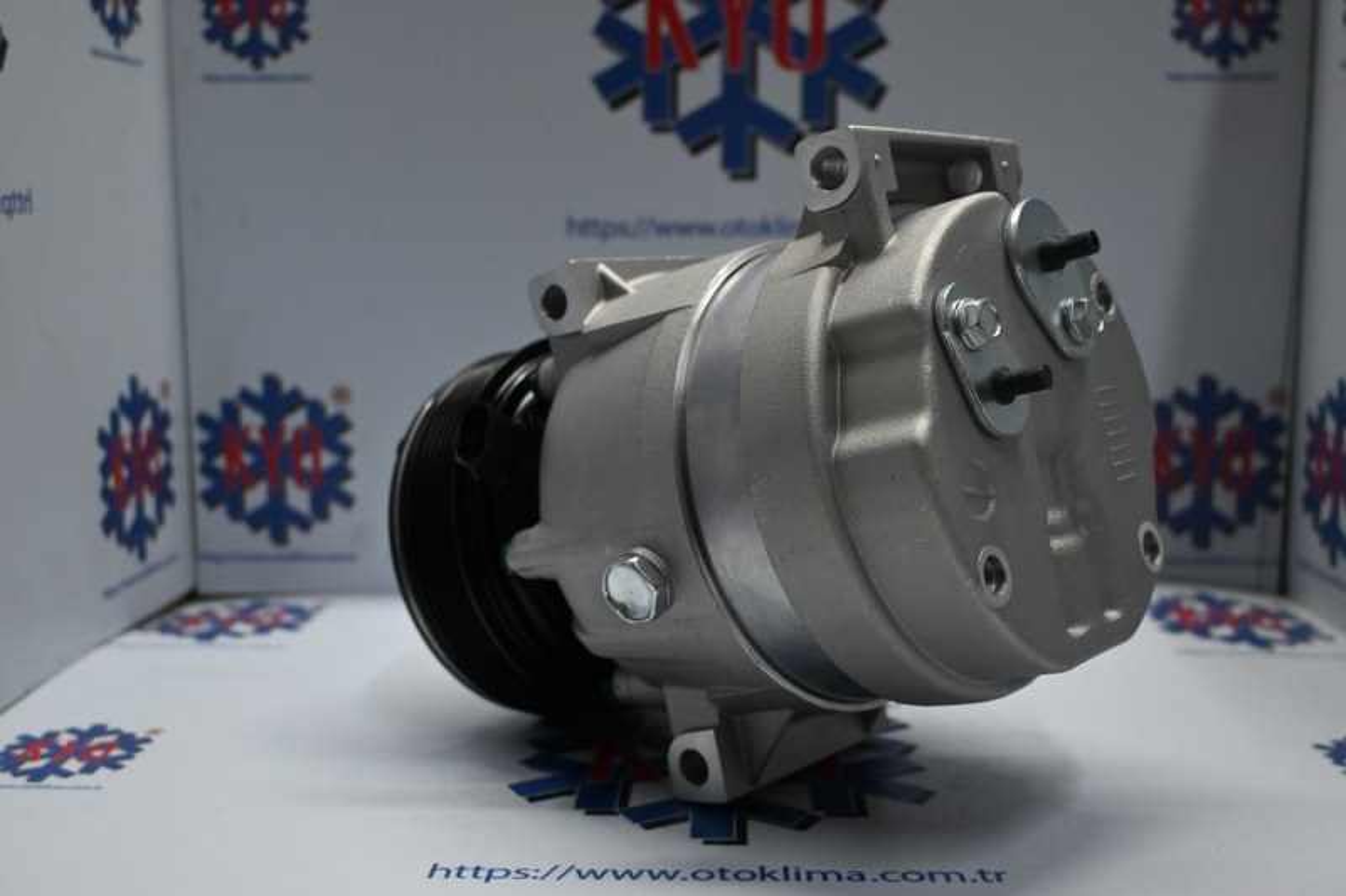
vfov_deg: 35.5
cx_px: 673
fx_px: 1402
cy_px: 448
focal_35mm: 38
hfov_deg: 51.3
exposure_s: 1/125
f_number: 4.2
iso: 720
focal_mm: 25
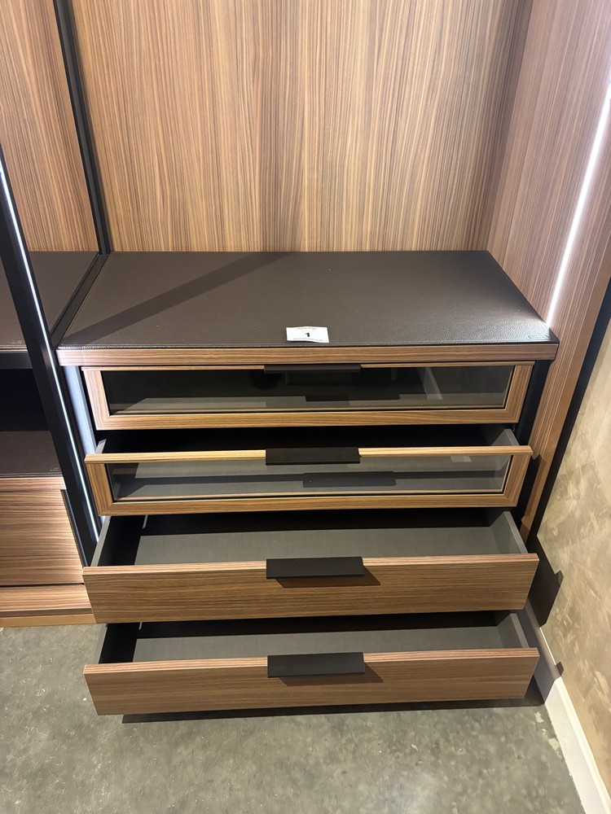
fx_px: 612
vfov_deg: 67.3
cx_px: 306
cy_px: 407
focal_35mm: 26
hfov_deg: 53.1
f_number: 1.6
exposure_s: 1/50
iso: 500
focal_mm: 5.96
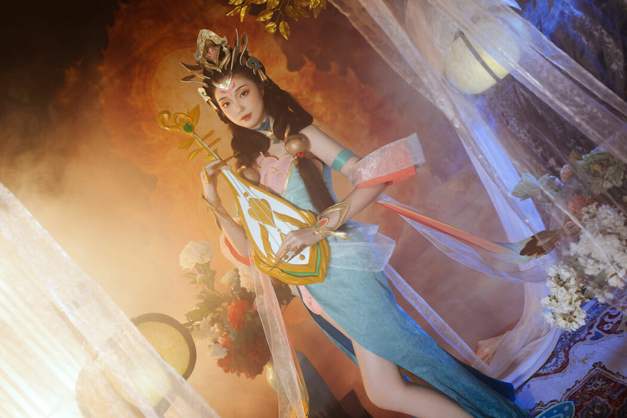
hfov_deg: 55.8
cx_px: 314
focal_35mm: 34
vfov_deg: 38.9
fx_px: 592
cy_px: 209
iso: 250
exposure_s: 1/125
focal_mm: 35
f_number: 2.8
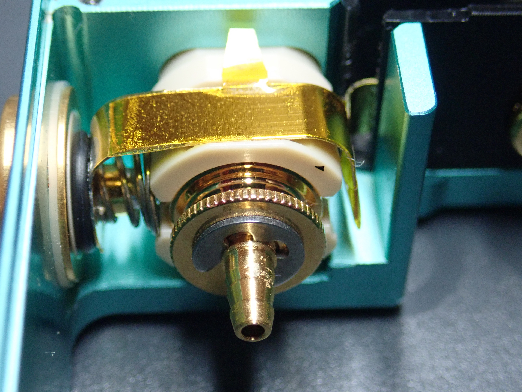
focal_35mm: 74
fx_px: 1116
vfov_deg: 19.9
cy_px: 196
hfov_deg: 26.3
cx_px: 261
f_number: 4.2
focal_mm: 13.47
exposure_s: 1/80
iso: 800
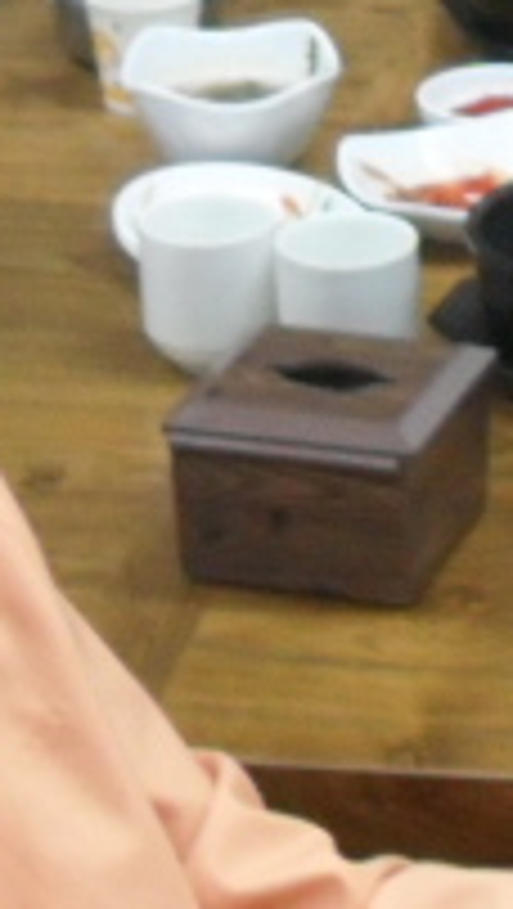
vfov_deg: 11.1
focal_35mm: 193
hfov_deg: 6.2
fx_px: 4656
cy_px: 153
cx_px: 729
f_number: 2.8
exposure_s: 1/20
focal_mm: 6.2
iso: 200
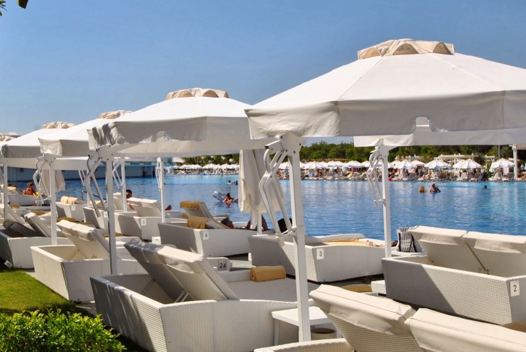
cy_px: 154
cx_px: 186
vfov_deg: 27.0
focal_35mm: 50
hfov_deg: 39.2
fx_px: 731
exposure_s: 1/320
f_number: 9
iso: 100
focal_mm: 24
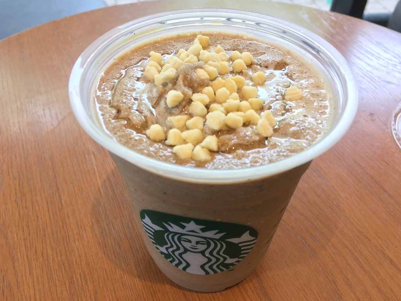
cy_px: 147
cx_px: 204
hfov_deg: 60.0
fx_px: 348
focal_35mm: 30
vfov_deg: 46.8
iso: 25
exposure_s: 1/40
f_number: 2.2
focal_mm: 4.15
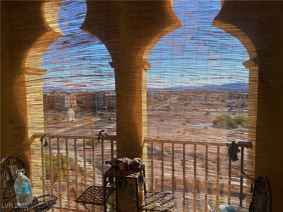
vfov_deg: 53.1
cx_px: 142
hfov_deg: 67.3
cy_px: 106
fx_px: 213
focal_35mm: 26
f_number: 1.8
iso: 32
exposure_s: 1/1754
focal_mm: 4.25
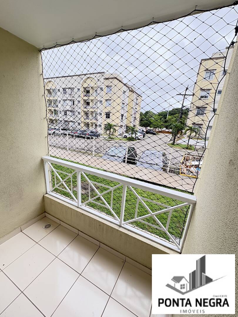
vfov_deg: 102.1
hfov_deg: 85.7
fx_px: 128
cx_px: 119
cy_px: 158
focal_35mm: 14
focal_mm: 2.22
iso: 64
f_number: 2.2
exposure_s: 1/132
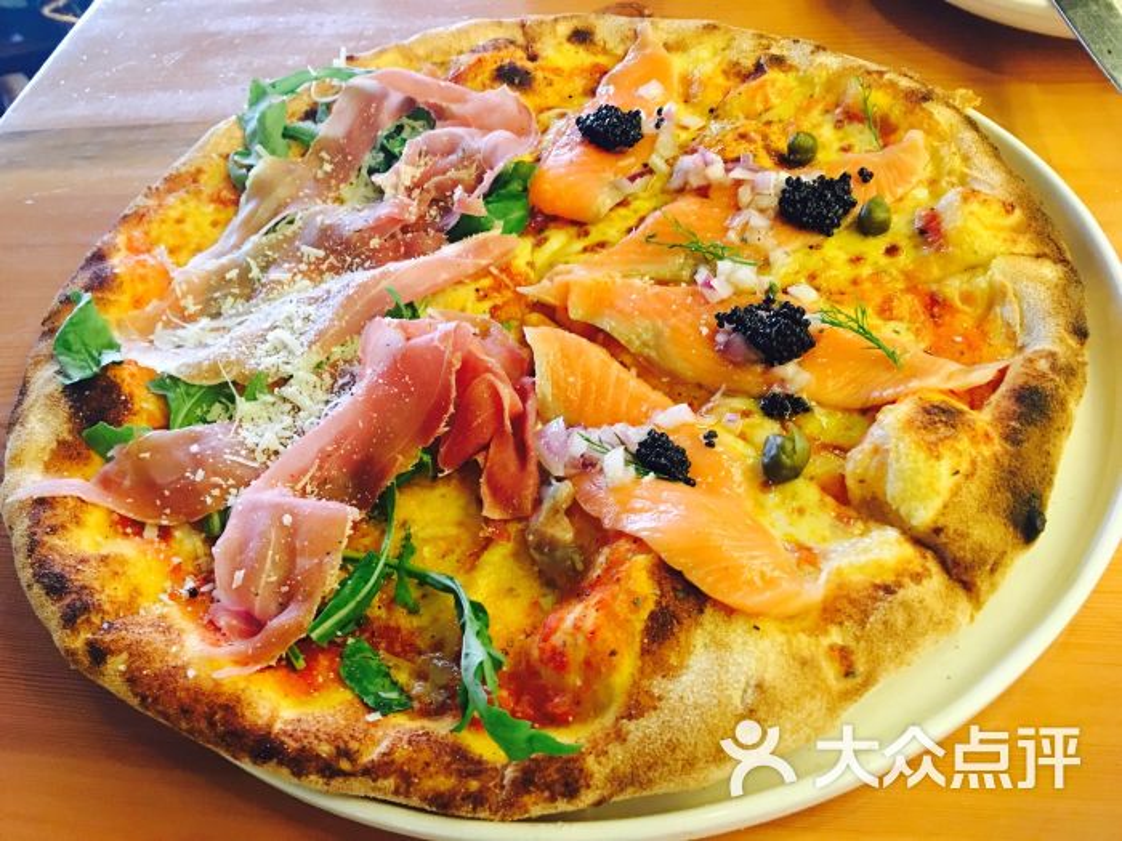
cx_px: 561
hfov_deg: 61.7
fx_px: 940
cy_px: 420
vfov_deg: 48.2
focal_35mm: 29
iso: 125
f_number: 2.2
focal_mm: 4.15
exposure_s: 1/8
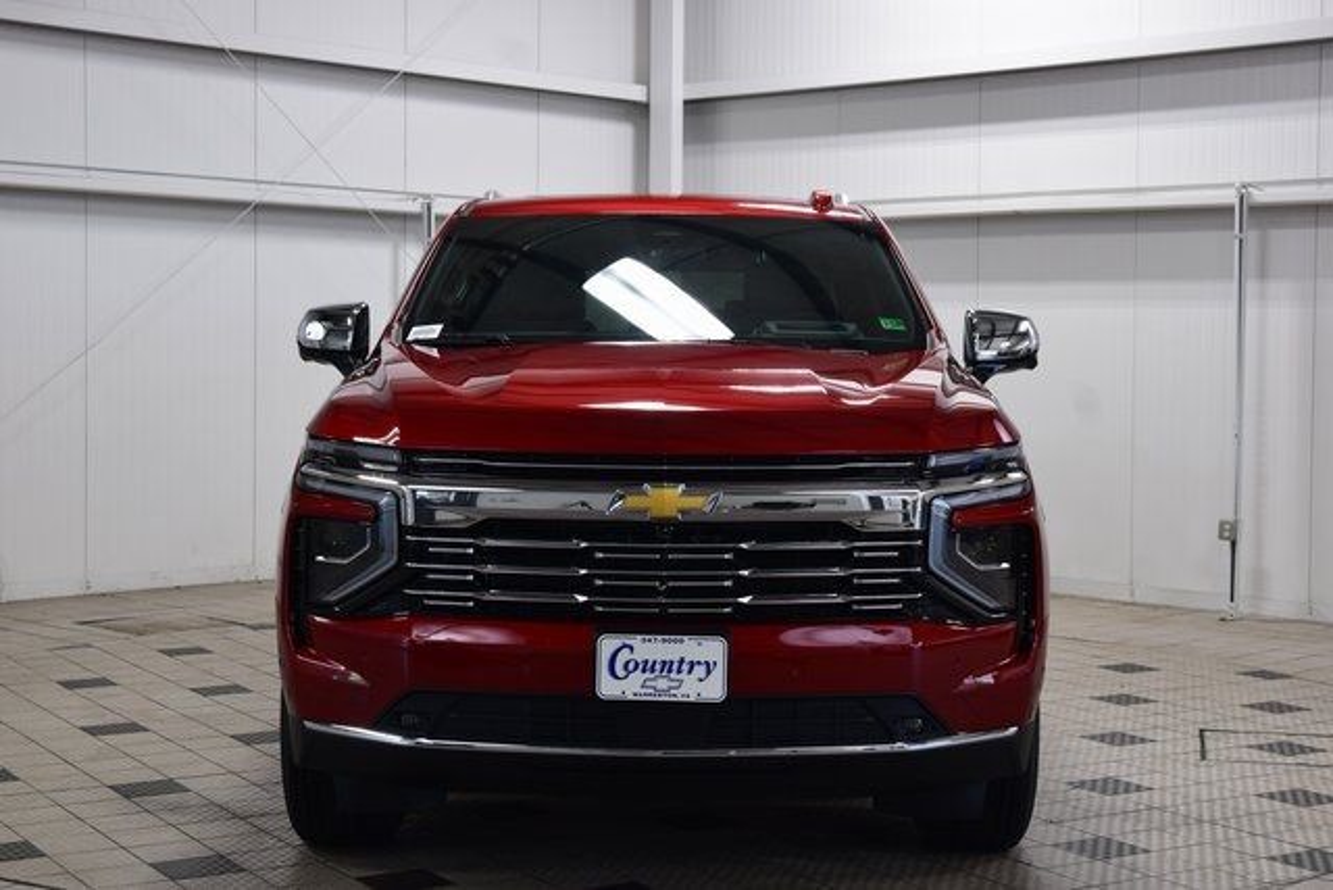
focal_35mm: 57
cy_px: 445
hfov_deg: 35.0
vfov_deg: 23.8
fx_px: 2111
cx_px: 666
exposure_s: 1/20
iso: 400
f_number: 6.3
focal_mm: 38
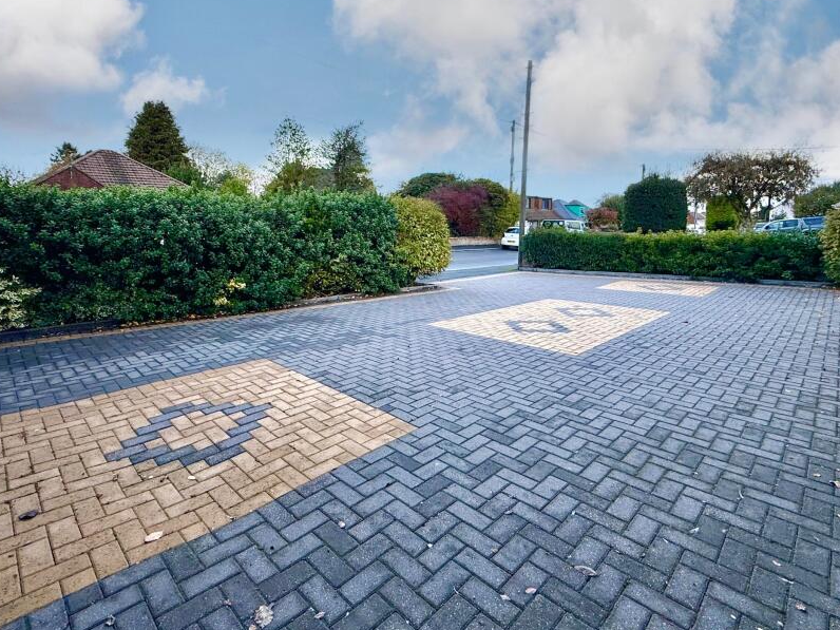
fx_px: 437
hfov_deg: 87.6
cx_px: 390
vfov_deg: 70.9
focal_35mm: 18
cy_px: 254
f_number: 2.2
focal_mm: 2.22
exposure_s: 1/679
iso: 50
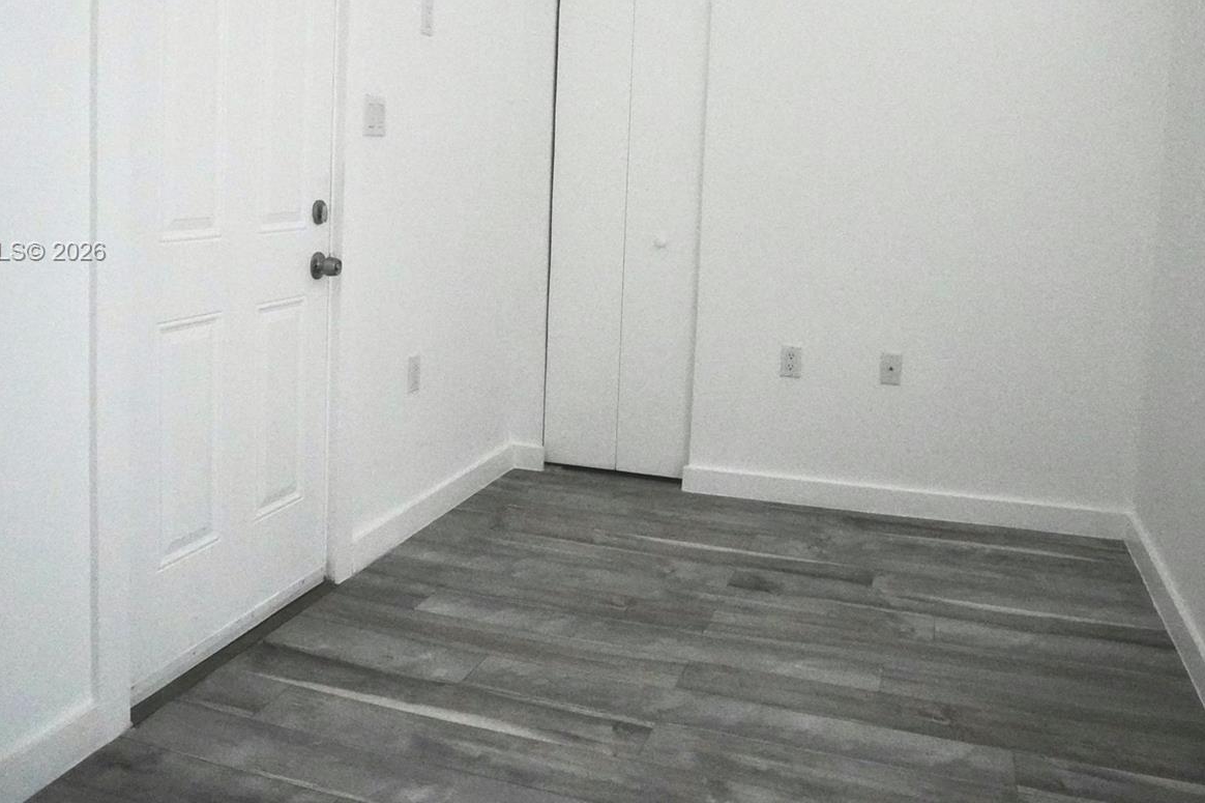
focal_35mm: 33
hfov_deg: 57.2
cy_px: 253
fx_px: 1104
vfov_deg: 39.4
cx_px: 611
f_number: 3.5
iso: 6400
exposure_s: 1/160
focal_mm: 16
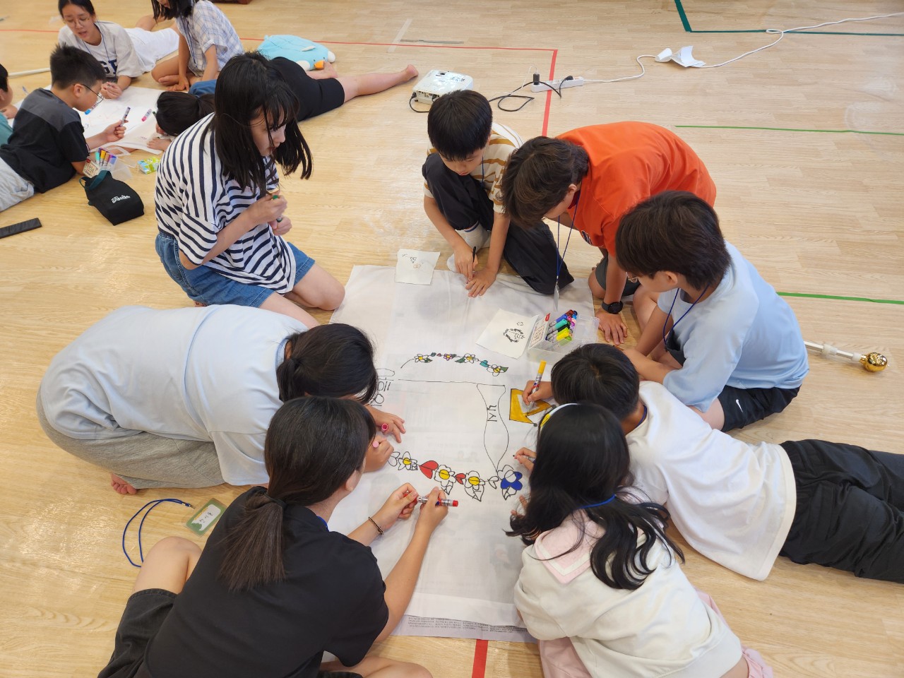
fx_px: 601
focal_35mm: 23
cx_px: 452
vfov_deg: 58.9
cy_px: 339
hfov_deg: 73.9
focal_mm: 5.4
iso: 80
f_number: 1.8
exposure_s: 1/120
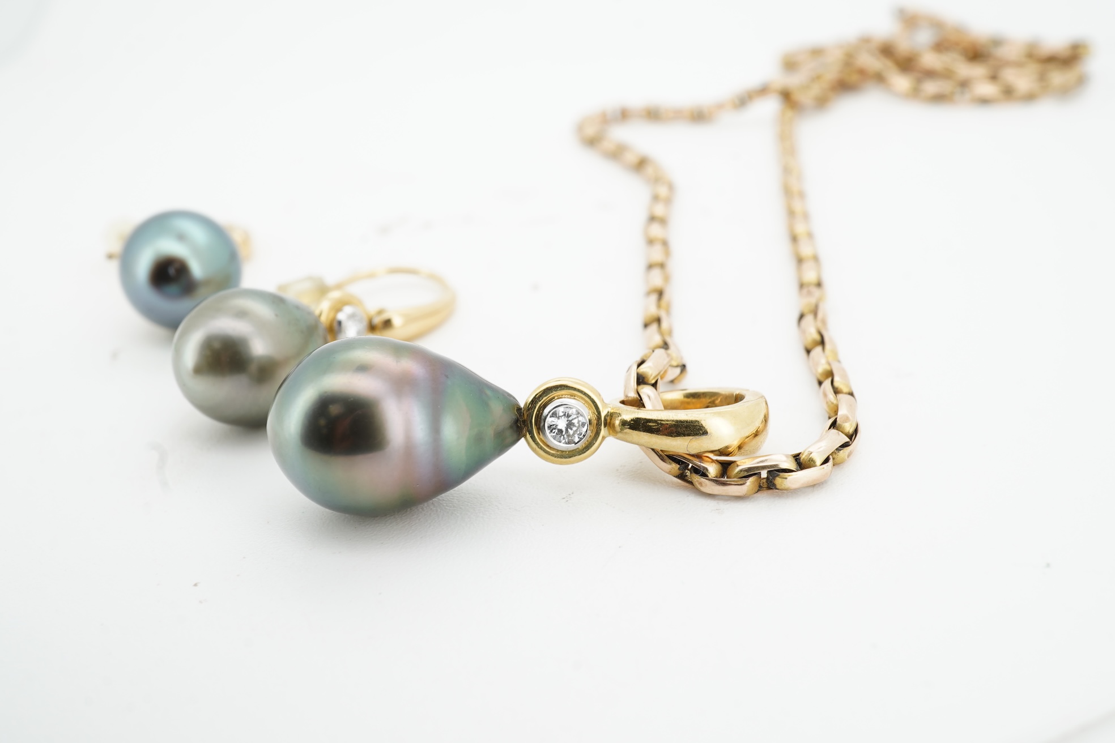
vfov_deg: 29.9
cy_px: 372
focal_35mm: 45
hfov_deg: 43.6
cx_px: 558
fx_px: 1394
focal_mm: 30
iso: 125
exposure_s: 1/50
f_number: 22
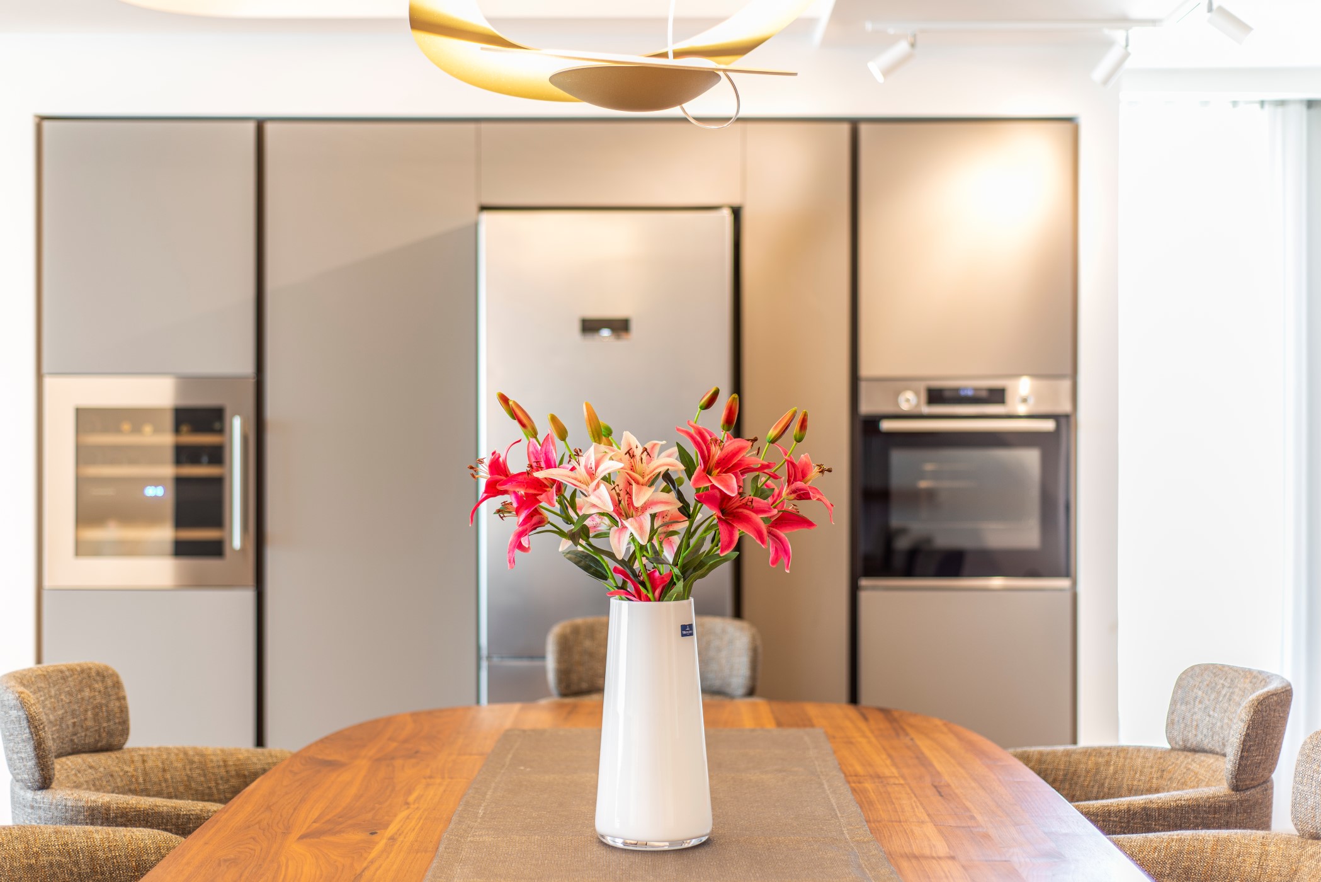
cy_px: 441
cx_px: 660
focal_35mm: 50
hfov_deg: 39.6
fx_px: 1835
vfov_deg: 27.0
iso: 50
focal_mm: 50
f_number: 1.8
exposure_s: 1/6
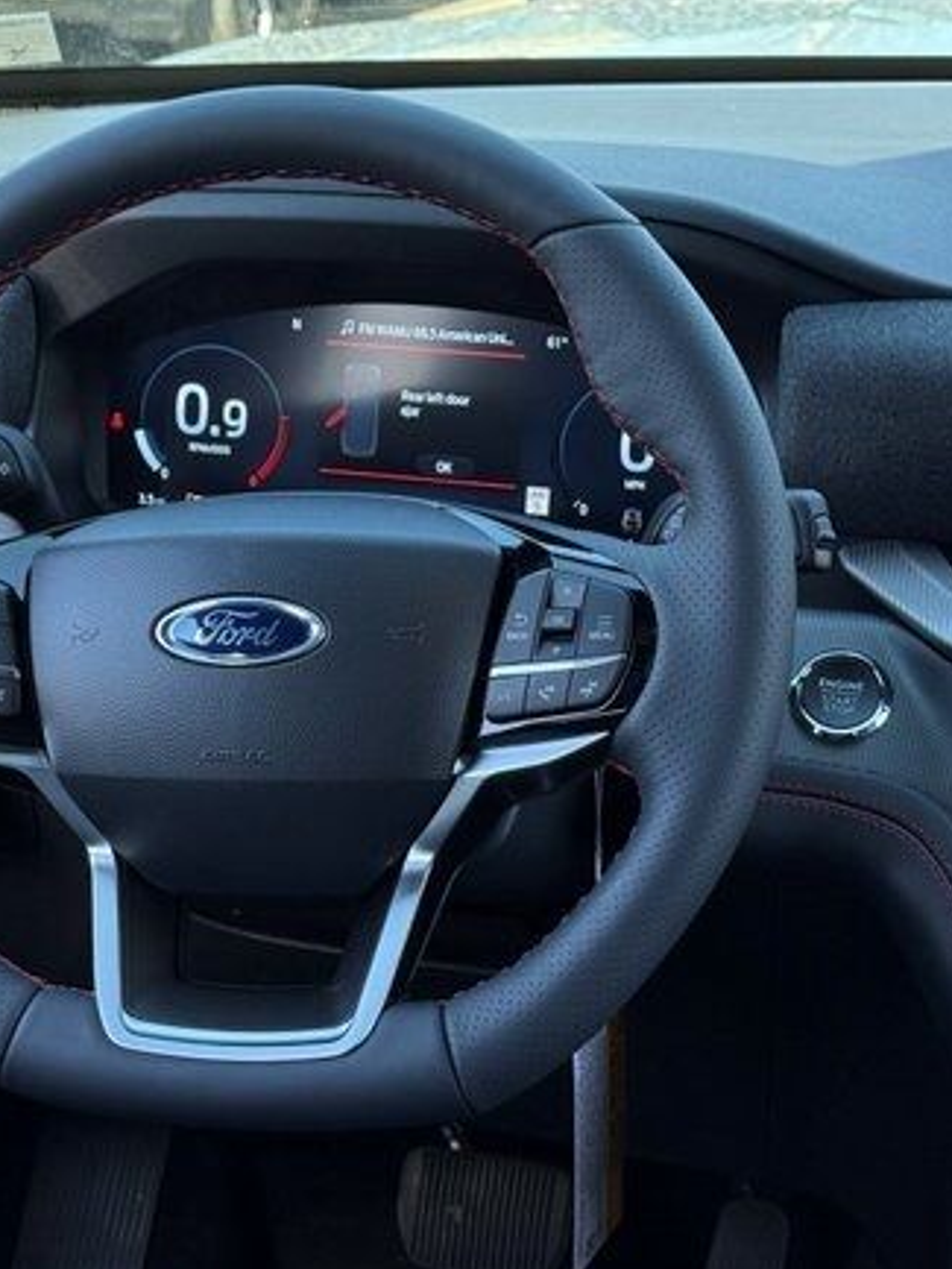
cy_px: 651
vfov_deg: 27.4
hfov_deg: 20.5
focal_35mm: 71
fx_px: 2602
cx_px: 220
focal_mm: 6.76
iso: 100
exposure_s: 1/242
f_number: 1.78
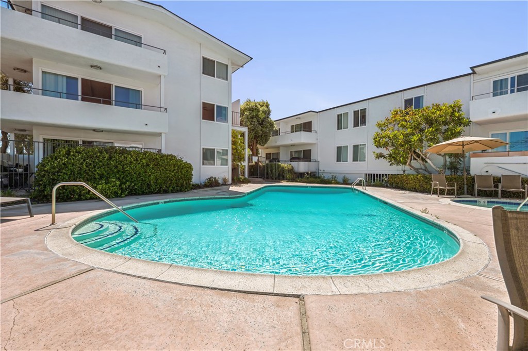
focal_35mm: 14
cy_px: 176
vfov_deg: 81.1
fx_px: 205
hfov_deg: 104.3
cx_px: 264
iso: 100
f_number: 10
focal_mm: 14
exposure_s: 1/320
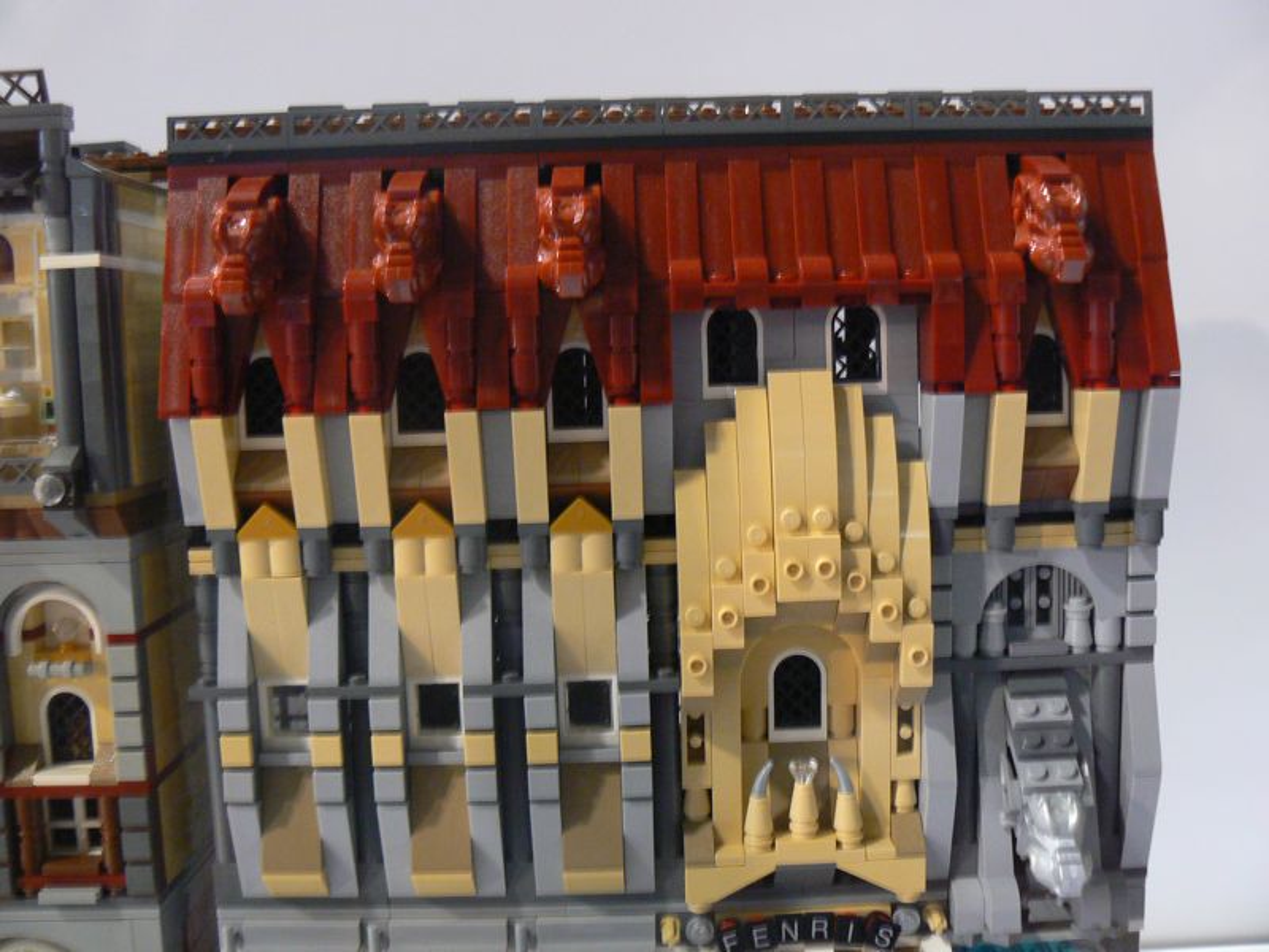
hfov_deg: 51.4
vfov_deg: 39.7
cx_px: 634
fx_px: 1320
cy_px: 476
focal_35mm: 36
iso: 200
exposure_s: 1/15
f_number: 2.8
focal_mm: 6
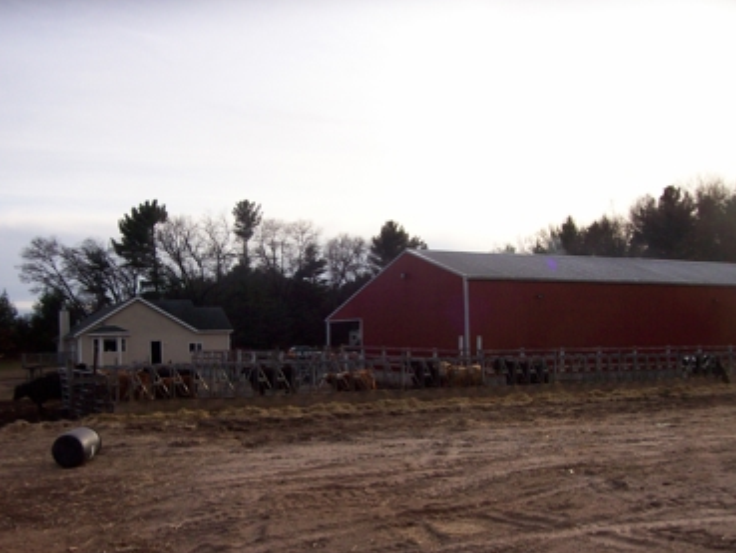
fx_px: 829
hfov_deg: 47.8
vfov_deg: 36.8
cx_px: 353
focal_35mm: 39
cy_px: 289
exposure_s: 1/474
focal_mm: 6
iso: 80
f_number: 4.8
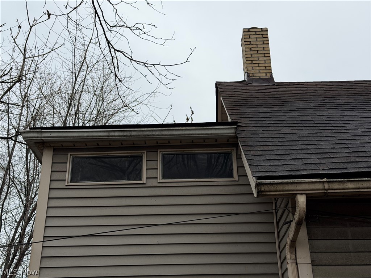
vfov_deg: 30.3
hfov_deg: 39.7
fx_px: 514
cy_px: 139
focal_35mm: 48
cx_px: 186
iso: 64
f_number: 1.78
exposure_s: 1/2667
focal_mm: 6.76
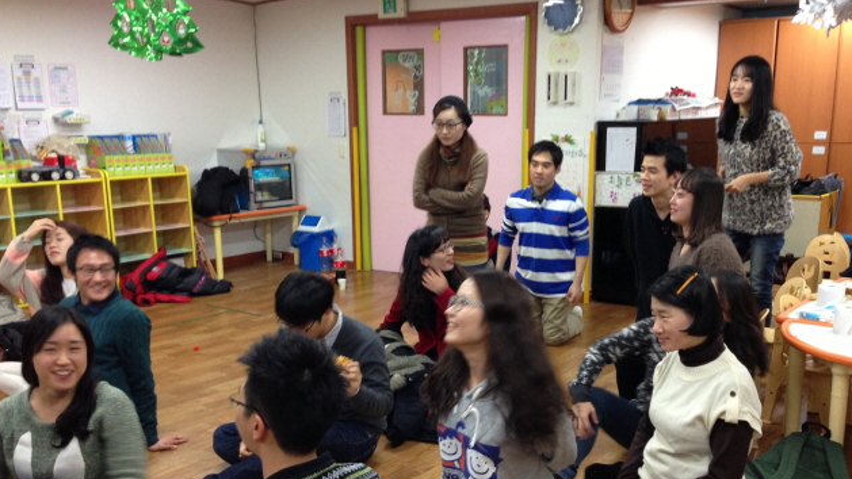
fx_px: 904
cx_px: 462
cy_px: 331
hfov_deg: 50.4
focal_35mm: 40
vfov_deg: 29.4
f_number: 2.4
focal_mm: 4.13
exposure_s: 1/20
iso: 125
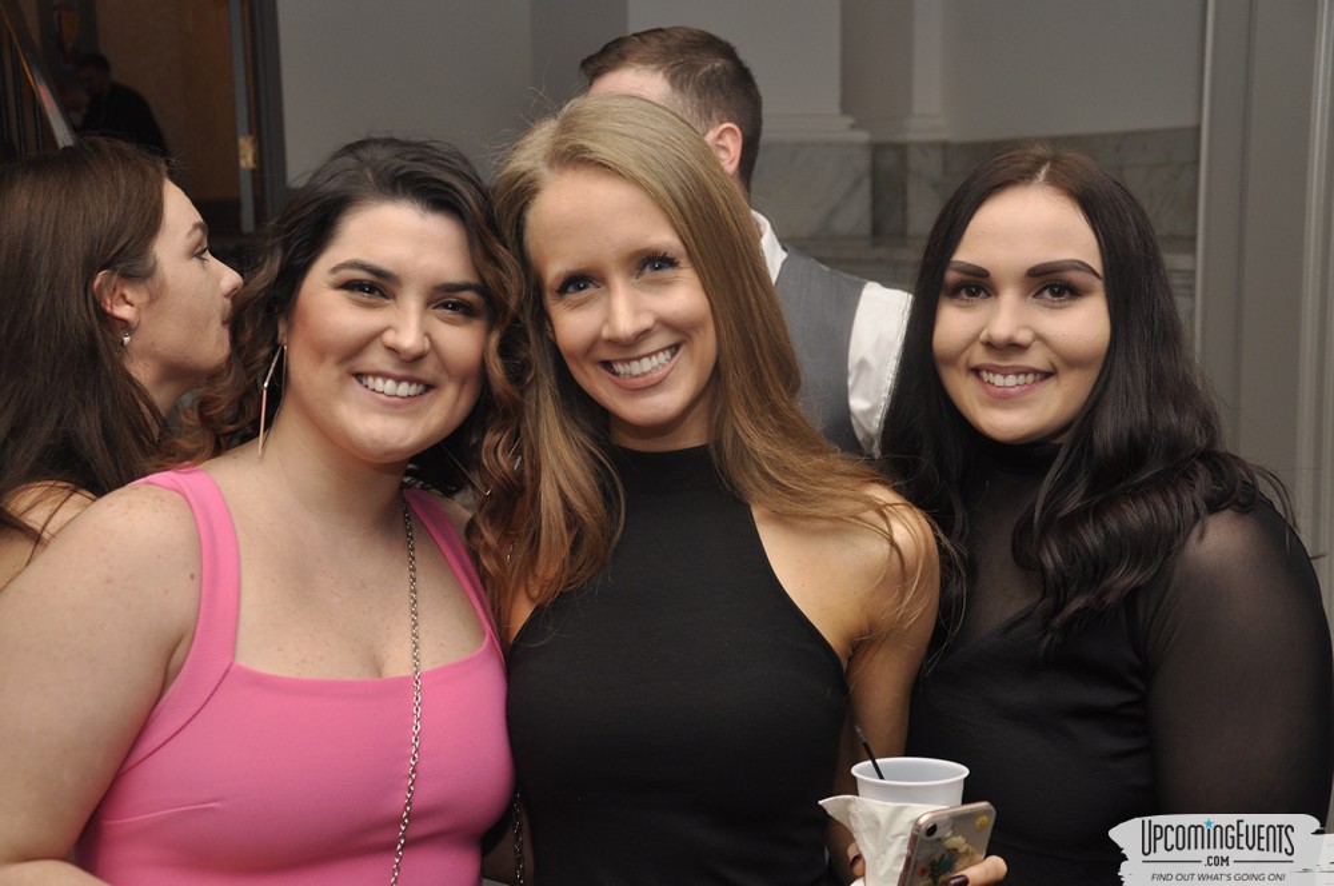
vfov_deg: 25.7
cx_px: 667
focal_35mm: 52
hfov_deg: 37.9
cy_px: 443
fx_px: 1943
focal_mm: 35
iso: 400
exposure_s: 1/60
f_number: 5
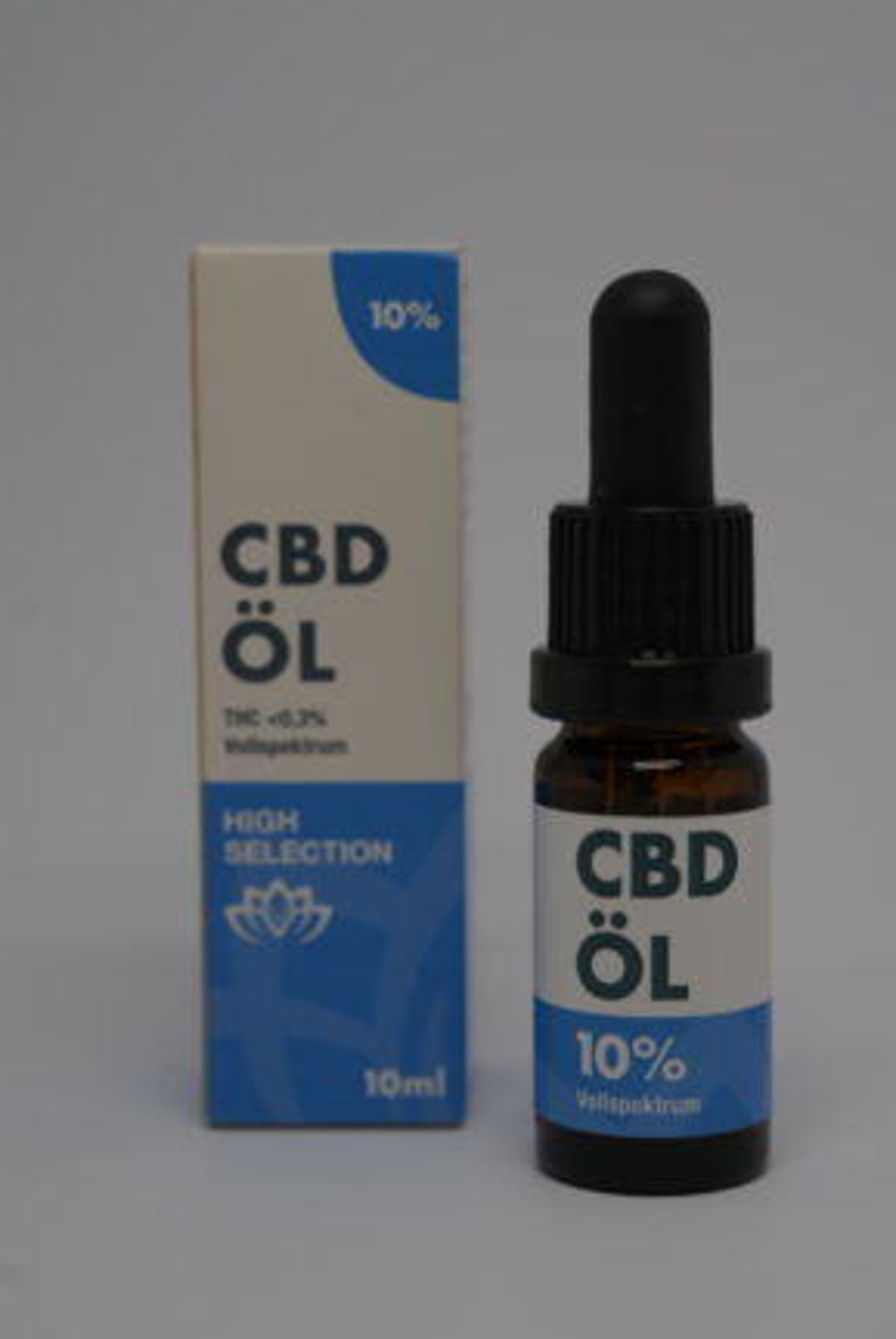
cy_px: 648
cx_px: 524
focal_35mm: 80
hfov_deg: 17.1
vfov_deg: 25.3
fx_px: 2979
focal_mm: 66
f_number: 5
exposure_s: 1/100
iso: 100
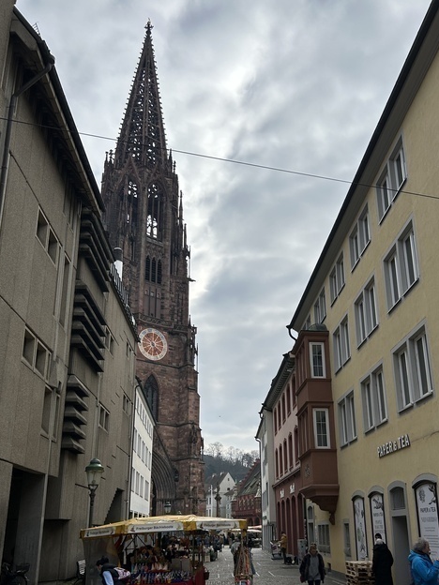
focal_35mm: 32
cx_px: 233
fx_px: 541
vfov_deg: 56.4
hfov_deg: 44.1
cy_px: 352
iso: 50
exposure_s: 1/6211
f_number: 1.5
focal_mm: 5.7
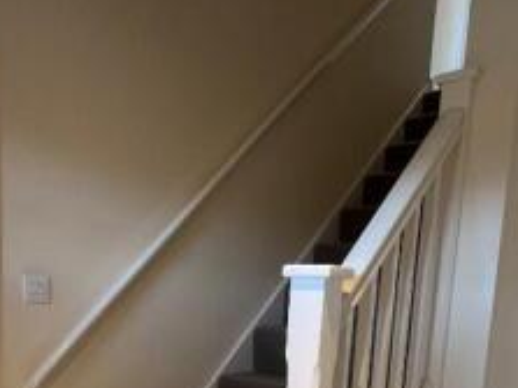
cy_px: 373
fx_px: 509
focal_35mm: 34
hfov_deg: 52.9
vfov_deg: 37.9
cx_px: 173
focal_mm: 1.57
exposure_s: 1/50
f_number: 1.8
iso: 160
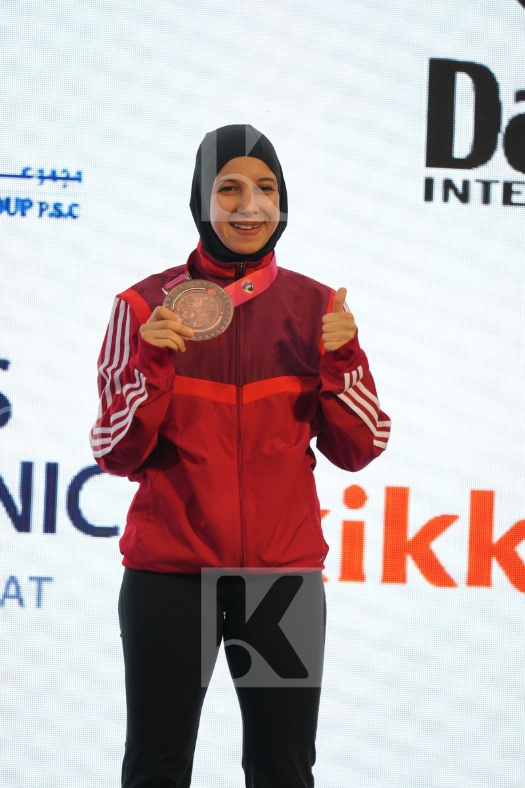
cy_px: 394
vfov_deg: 6.9
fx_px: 6562
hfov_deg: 4.6
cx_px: 262
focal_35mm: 300
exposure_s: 1/250
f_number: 2.8
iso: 320
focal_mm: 200
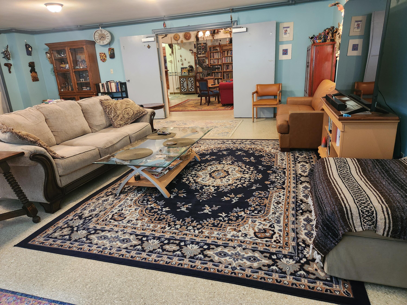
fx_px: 270
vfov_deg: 58.9
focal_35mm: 23
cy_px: 152
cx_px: 204
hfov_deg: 73.9
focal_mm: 5.4
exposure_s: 1/40
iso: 640
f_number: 1.8
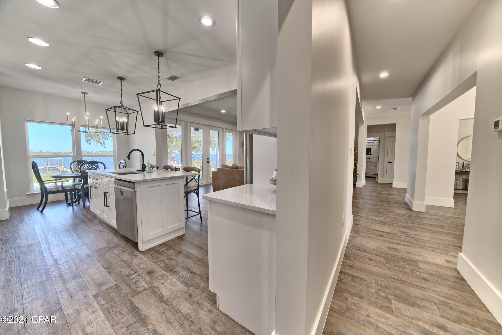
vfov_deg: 90.0
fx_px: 167
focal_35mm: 12
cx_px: 251
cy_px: 168
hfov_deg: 112.6
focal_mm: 12
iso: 500
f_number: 8
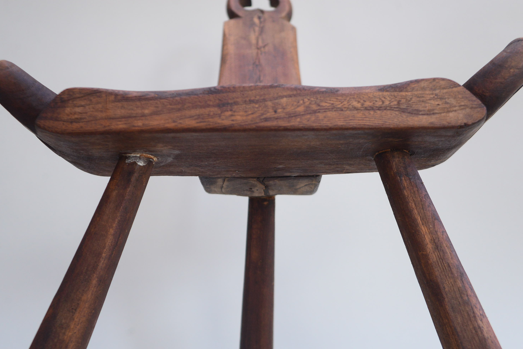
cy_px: 179
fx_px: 625
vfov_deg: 31.2
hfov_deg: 45.4
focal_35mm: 43
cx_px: 261
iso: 2000
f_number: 5
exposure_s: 1/160
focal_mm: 42
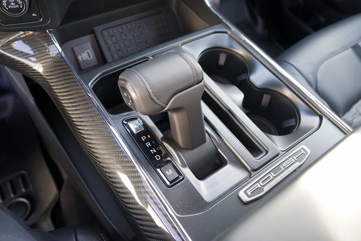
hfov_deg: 65.5
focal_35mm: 28
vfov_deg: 46.4
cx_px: 180
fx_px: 281
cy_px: 120
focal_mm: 28
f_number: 4
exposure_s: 1/60
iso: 320
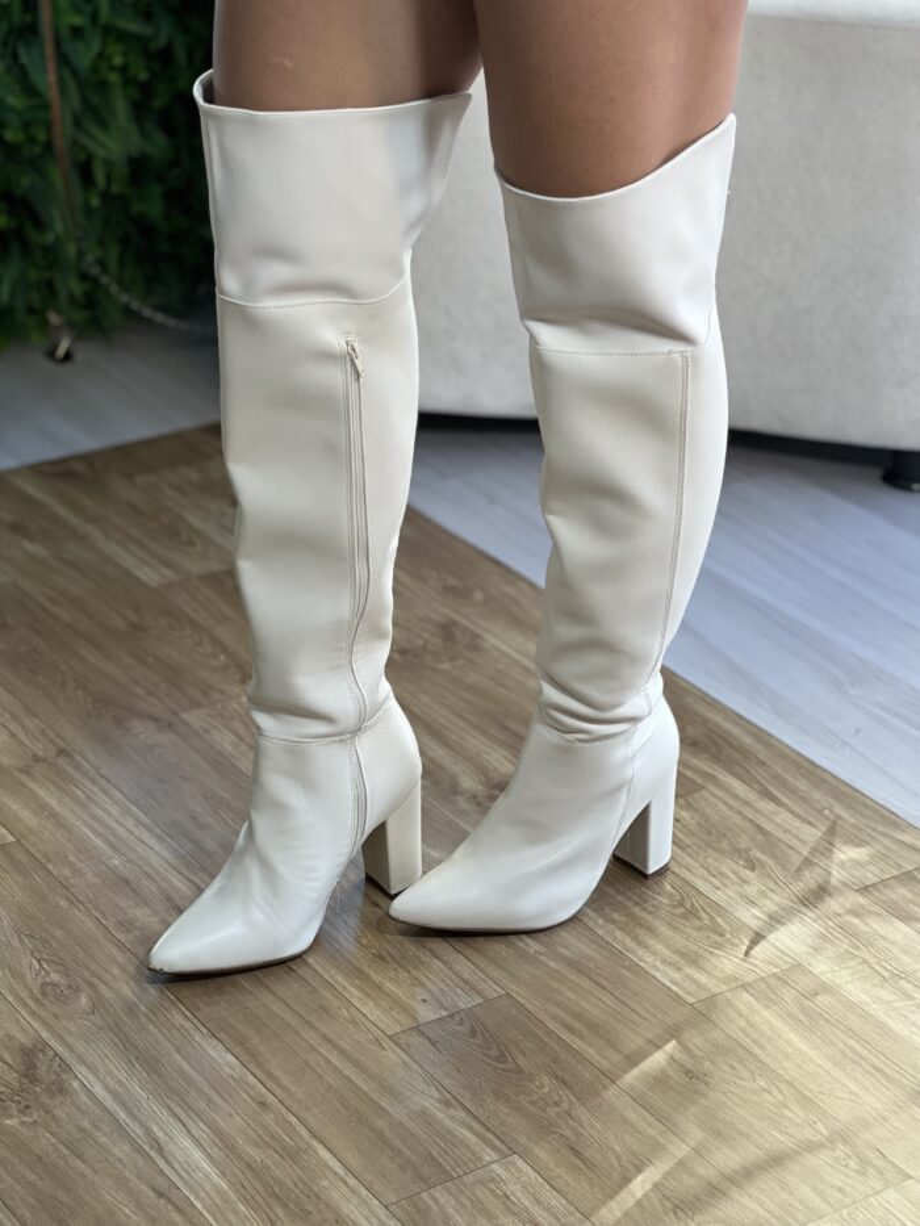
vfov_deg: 25.3
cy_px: 613
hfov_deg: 19.1
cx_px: 460
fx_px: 2728
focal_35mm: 77
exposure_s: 1/120
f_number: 2.8
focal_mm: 9
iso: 125
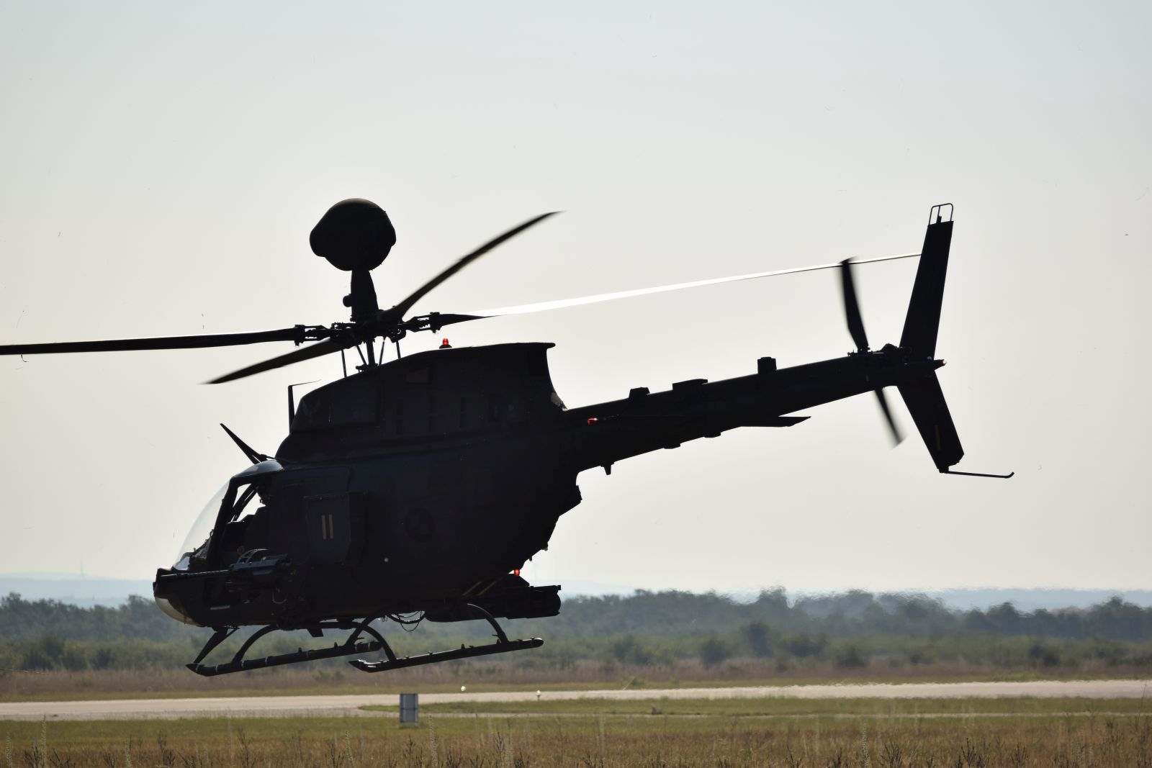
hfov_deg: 6.5
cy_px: 384
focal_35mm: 315
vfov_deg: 4.4
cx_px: 576
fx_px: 10080
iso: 100
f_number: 5.6
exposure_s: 1/1250
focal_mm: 210
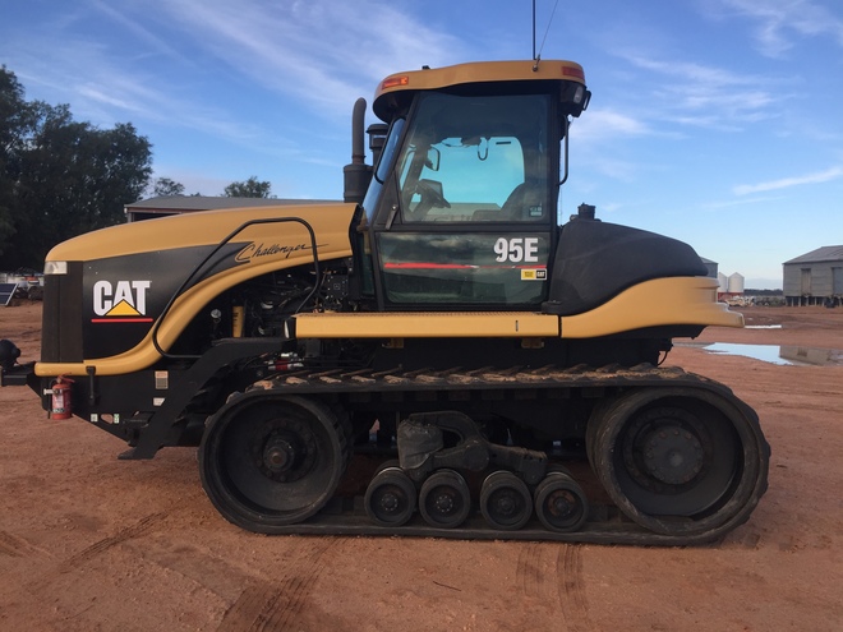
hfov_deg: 61.7
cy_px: 316
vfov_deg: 48.2
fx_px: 706
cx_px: 422
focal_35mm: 29
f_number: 2.2
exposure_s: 1/791
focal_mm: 4.15
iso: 32
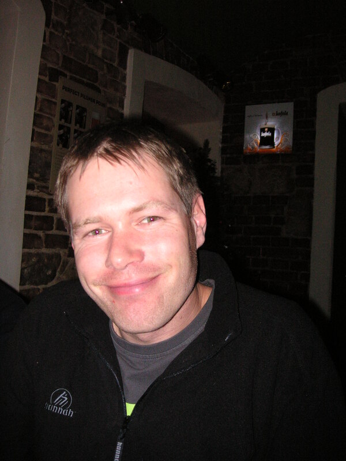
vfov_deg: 50.1
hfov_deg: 38.7
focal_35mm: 37
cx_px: 173
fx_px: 493
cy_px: 230
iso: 160
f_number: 2.8
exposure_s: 1/45
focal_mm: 6.1
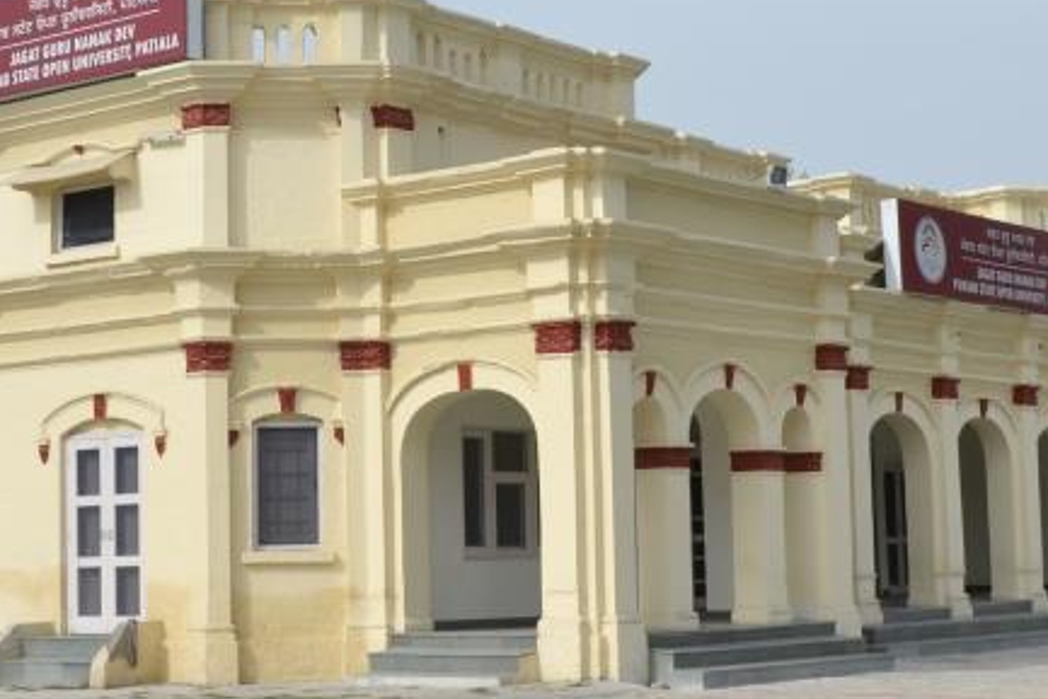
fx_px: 2271
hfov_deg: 26.0
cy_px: 173
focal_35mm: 78
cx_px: 535
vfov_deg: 17.4
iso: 100
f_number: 10
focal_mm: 22
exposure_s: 1/125
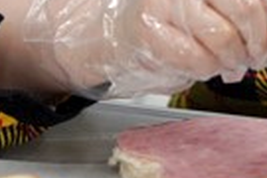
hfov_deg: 2.4
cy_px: -129
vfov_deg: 1.6
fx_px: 6482
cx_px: 392
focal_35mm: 874
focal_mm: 131
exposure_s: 1/160
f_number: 4
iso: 1250
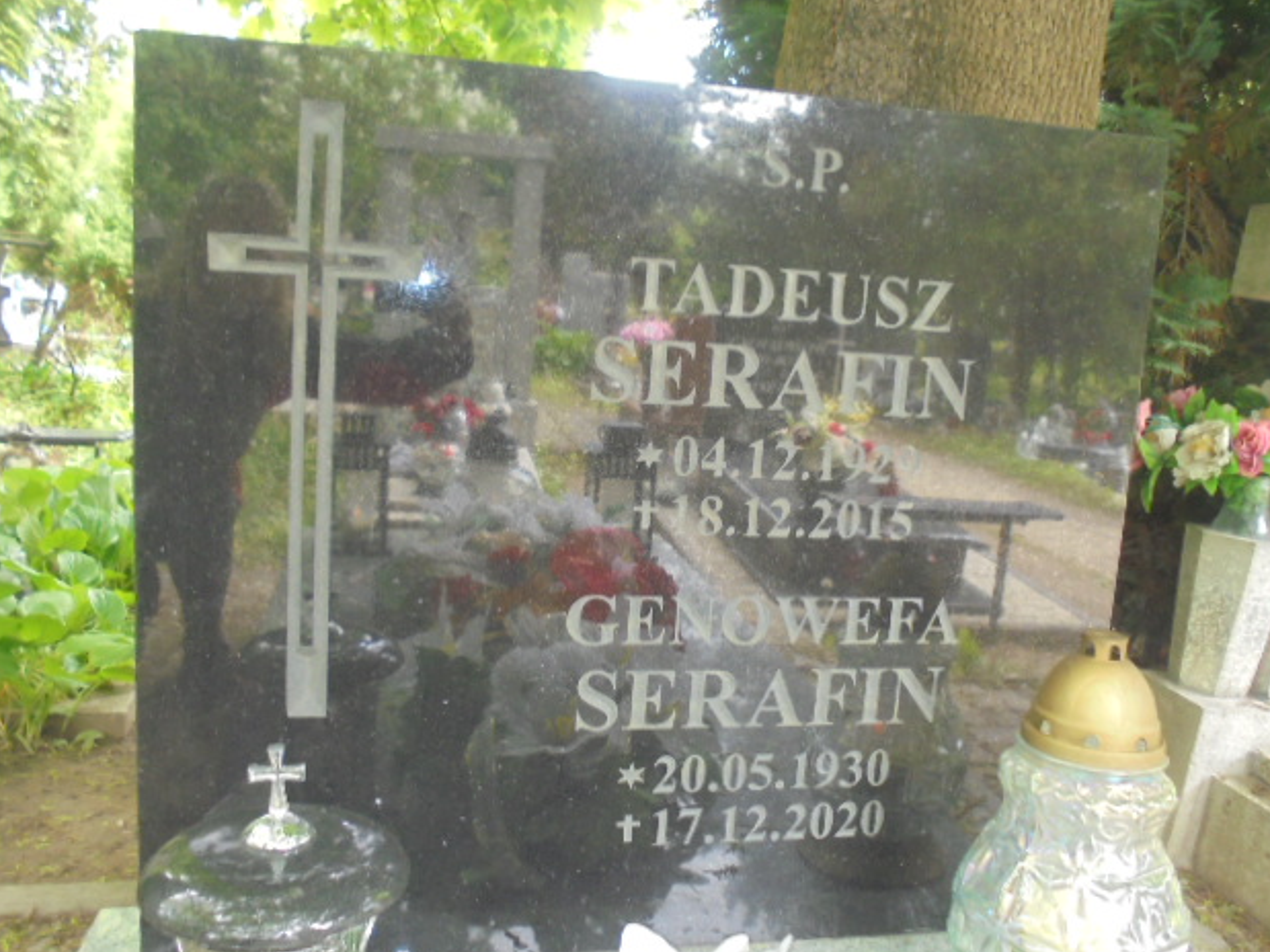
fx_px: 1100
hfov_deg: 60.0
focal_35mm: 30
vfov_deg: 46.8
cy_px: 472
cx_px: 636
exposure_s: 1/30
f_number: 3.7
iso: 250
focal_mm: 5.3
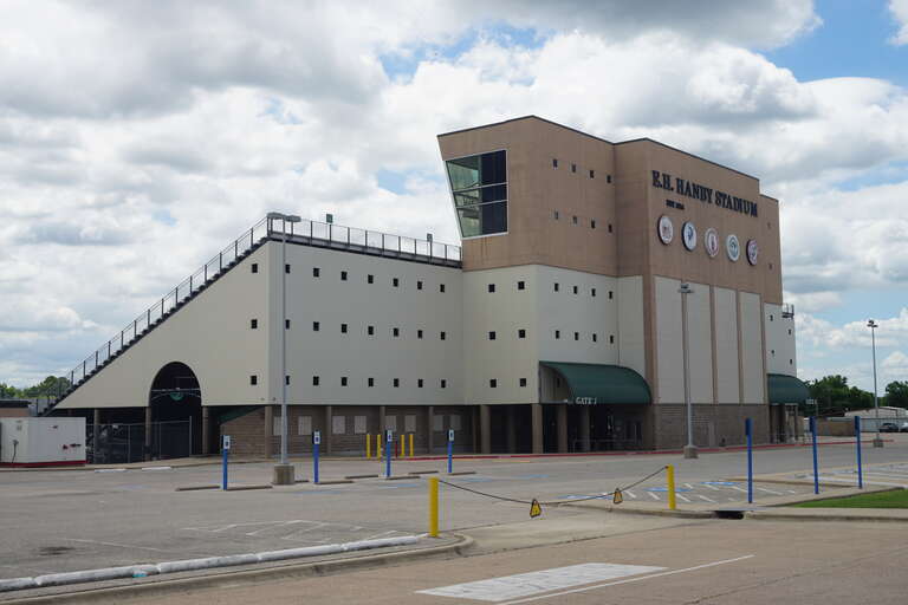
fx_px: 1135
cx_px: 454
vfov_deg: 29.9
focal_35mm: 45
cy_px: 302
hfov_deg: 43.6
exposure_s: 1/160
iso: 100
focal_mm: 30
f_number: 11
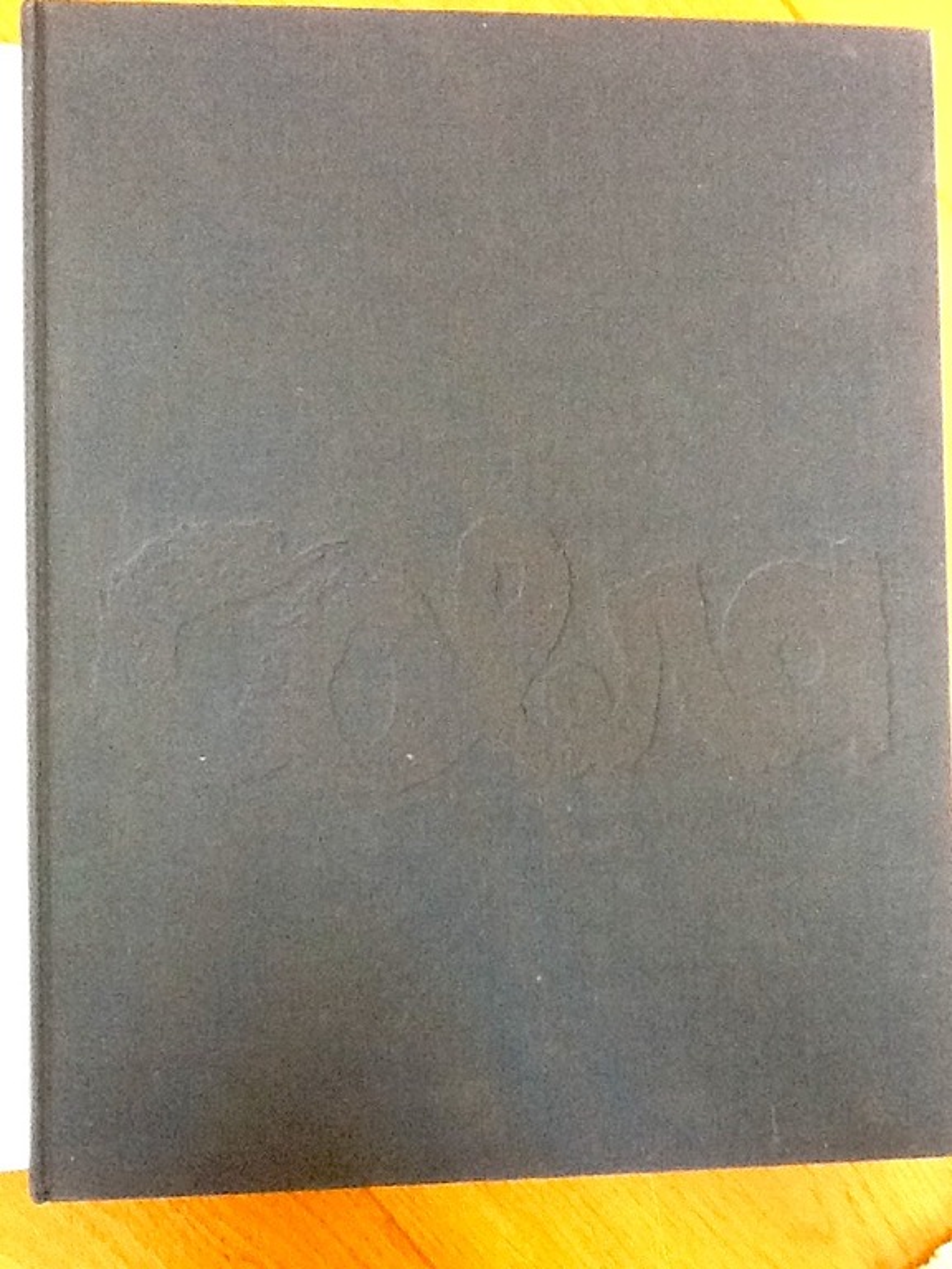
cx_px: 476
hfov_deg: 32.9
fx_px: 1613
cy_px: 634
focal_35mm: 44
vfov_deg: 42.9
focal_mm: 2.03
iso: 320
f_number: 2.4
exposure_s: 1/24
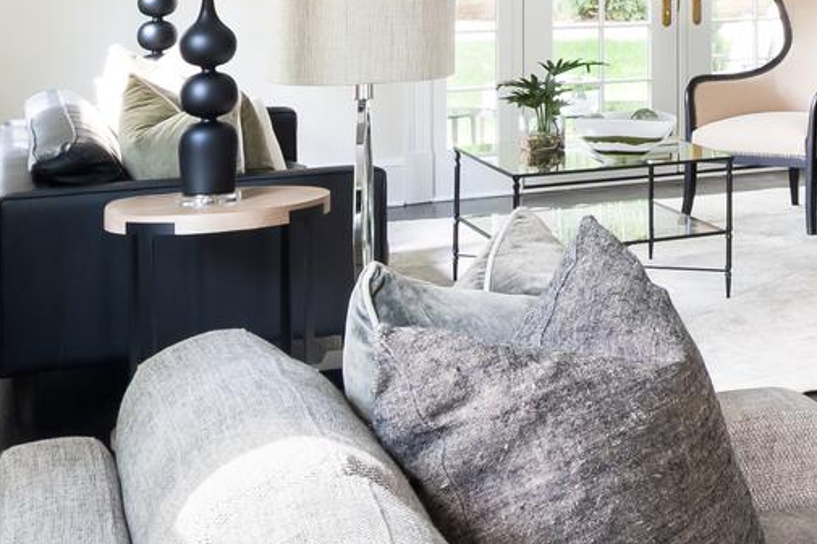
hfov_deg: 20.2
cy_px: -134
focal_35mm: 77
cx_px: 1404
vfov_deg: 16.8
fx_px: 1746
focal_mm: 19
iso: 800
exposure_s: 1/13
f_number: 11
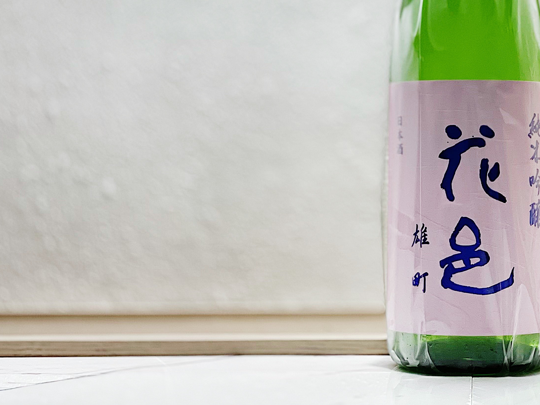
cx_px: 478
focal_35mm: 96
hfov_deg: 20.1
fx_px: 1498
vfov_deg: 15.2
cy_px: 34
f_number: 2
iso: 100
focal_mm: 6
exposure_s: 1/100
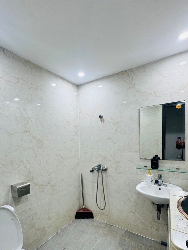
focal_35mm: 19
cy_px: 148
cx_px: 82
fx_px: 138
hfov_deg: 68.4
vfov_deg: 83.8
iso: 80
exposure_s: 1/100
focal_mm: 2.22
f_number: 2.2
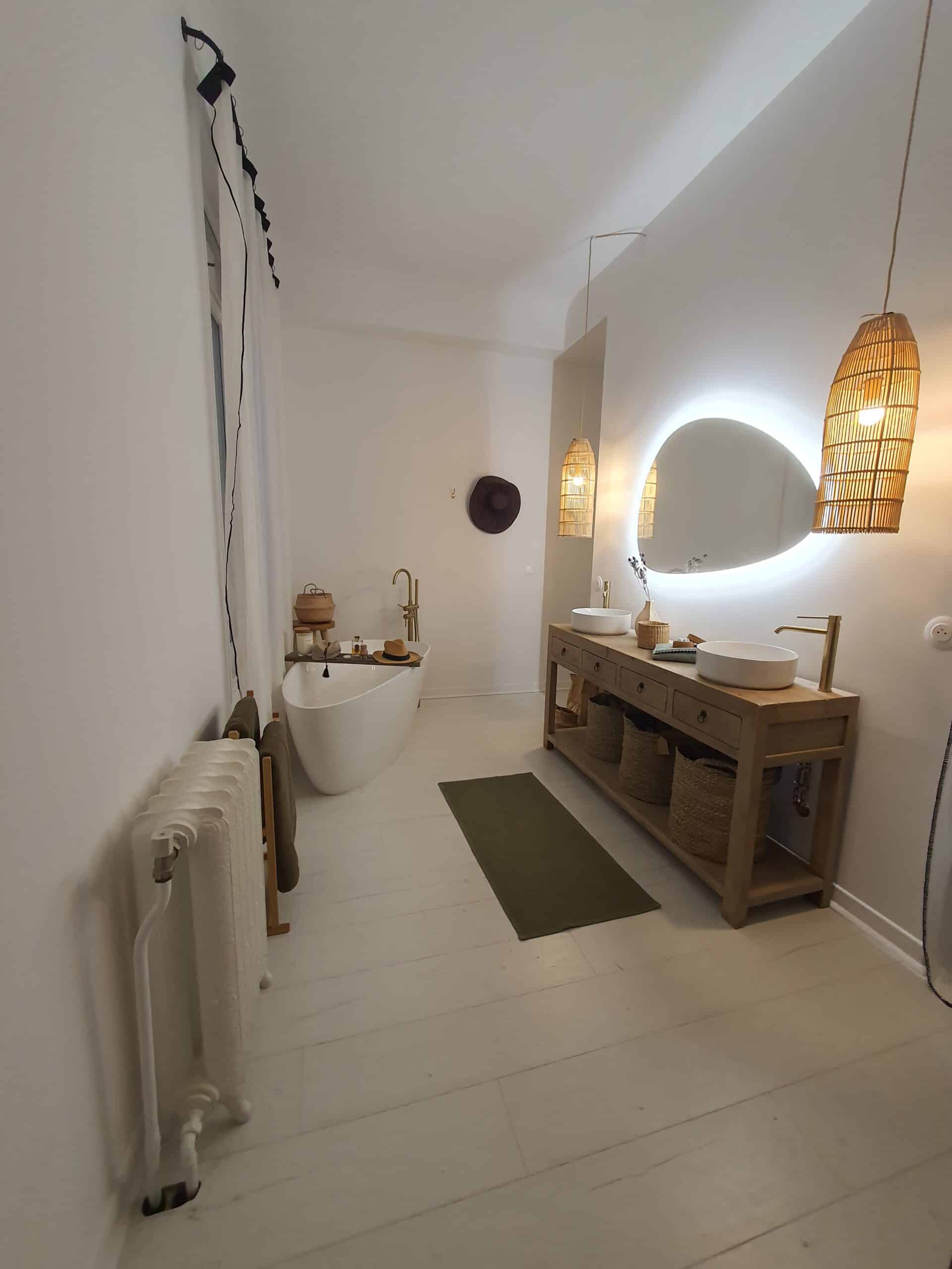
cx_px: 476
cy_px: 634
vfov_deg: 106.2
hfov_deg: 89.9
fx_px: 477
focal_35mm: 13
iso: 160
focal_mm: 1.8
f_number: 2.2
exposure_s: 1/50
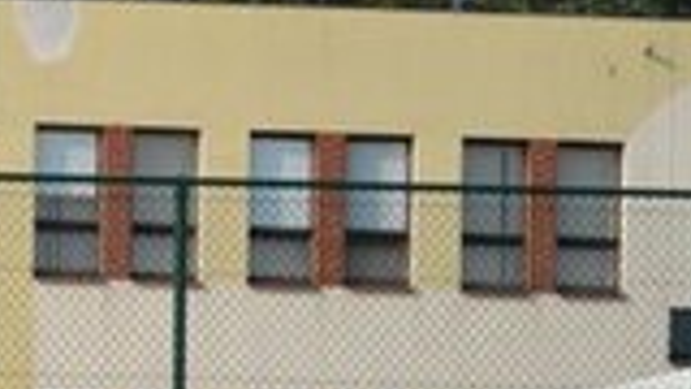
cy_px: 737
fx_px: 6434
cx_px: -665
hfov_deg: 6.0
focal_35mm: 351
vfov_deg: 3.4
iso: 400
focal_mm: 55
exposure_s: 1/1600
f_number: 6.3
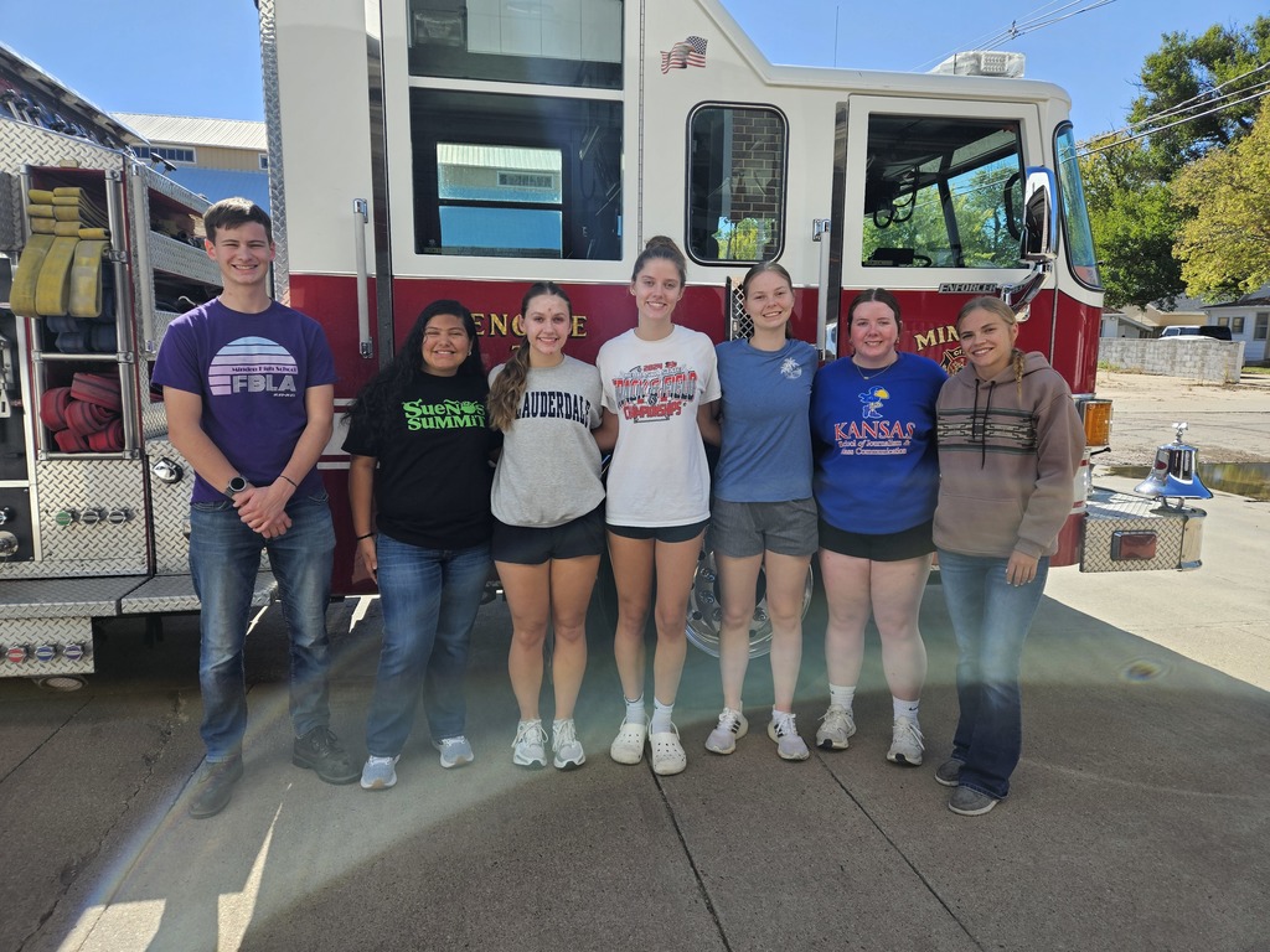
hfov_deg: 73.9
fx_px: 844
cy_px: 476
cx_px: 635
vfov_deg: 58.9
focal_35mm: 23
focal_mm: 5.4
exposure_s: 1/1311
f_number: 1.8
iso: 40
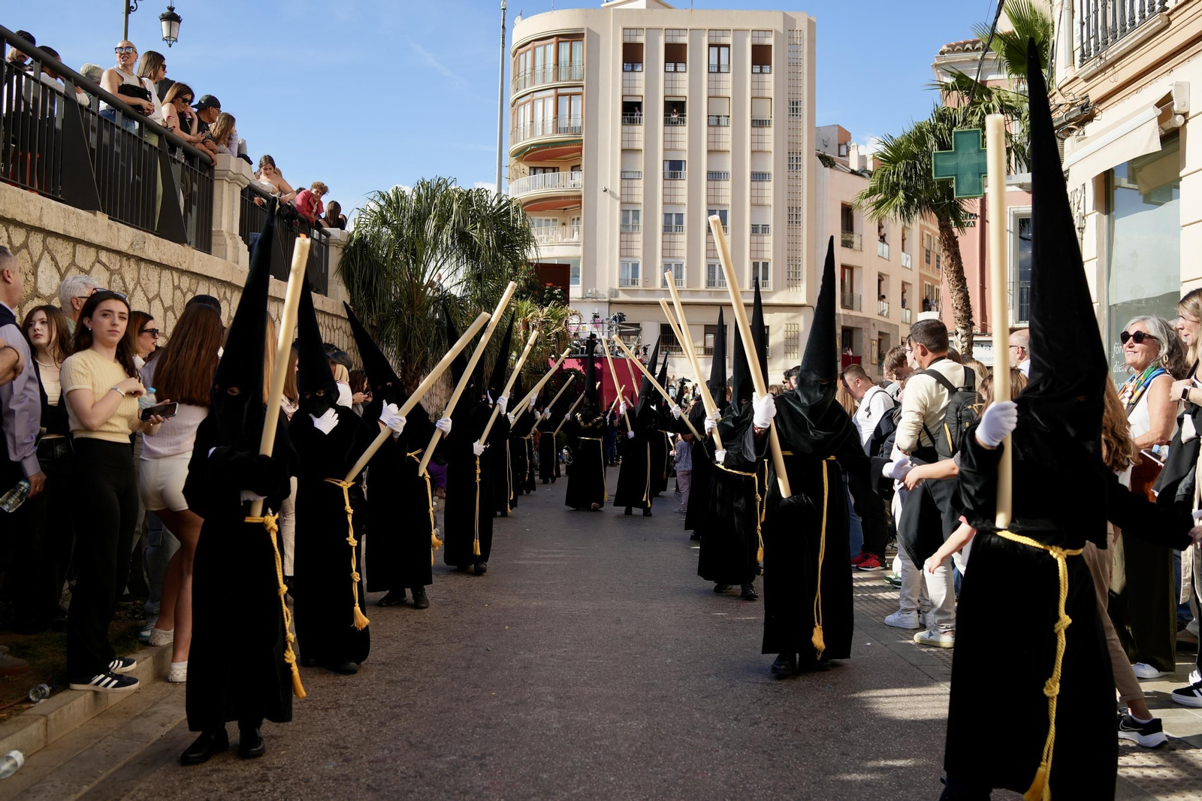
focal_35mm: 35
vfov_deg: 37.8
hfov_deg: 54.4
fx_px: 1168
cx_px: 601
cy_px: 400
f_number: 4
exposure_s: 1/1000
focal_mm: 35
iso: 125
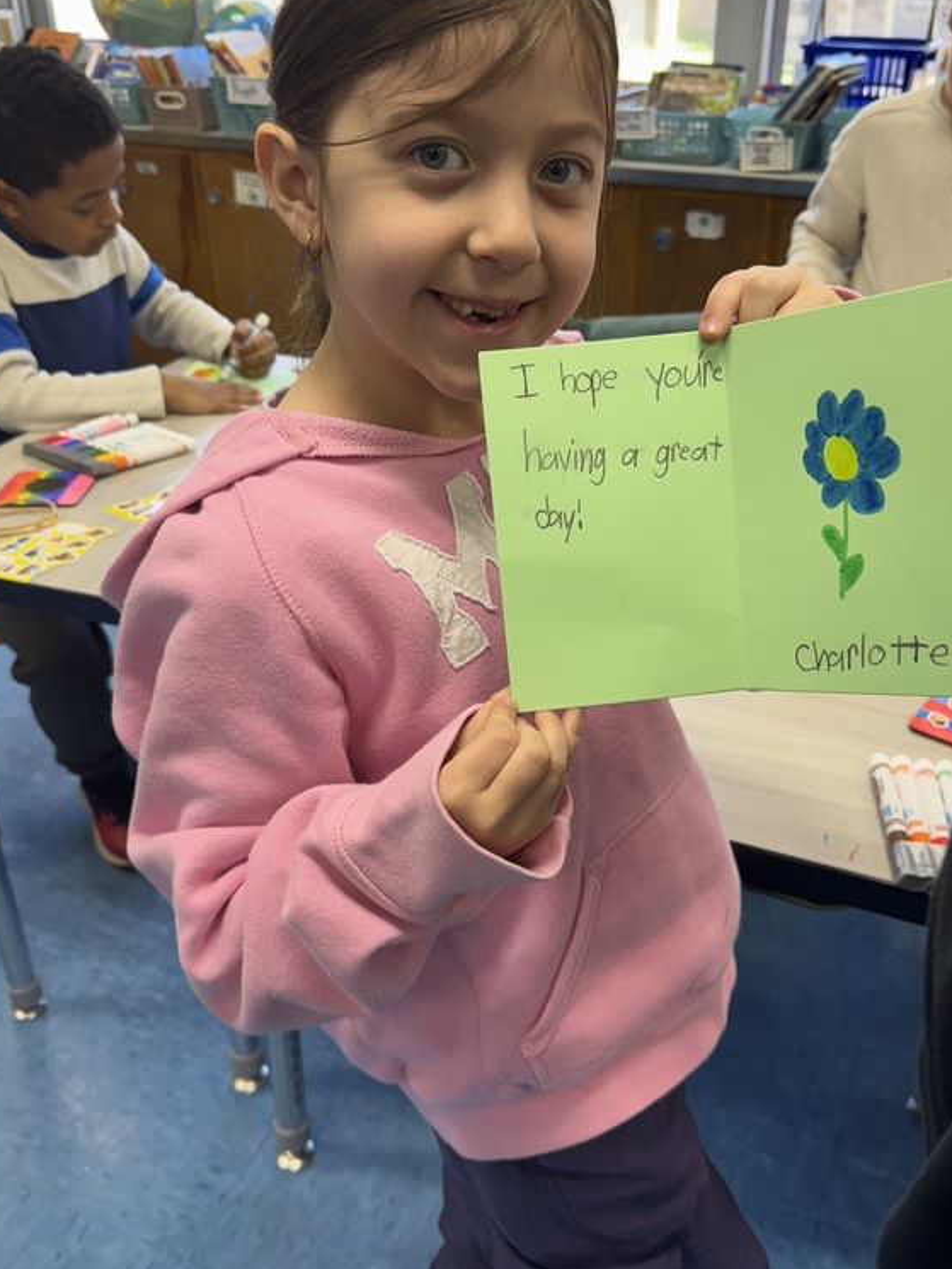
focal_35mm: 33
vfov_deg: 55.3
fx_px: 1210
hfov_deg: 42.9
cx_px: 521
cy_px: 663
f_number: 1.78
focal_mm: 6.76
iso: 200
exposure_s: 1/120
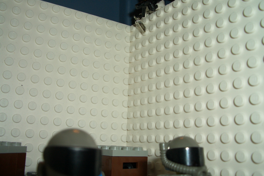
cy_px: 83
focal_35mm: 37
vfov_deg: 35.9
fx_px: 271
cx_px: 134
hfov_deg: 51.9
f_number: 4.3
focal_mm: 5.8
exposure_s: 1/60
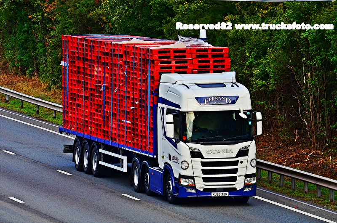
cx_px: 168
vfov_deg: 4.6
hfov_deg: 6.9
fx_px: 2803
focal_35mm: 300
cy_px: 112
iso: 400
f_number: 8
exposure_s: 1/320
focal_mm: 200
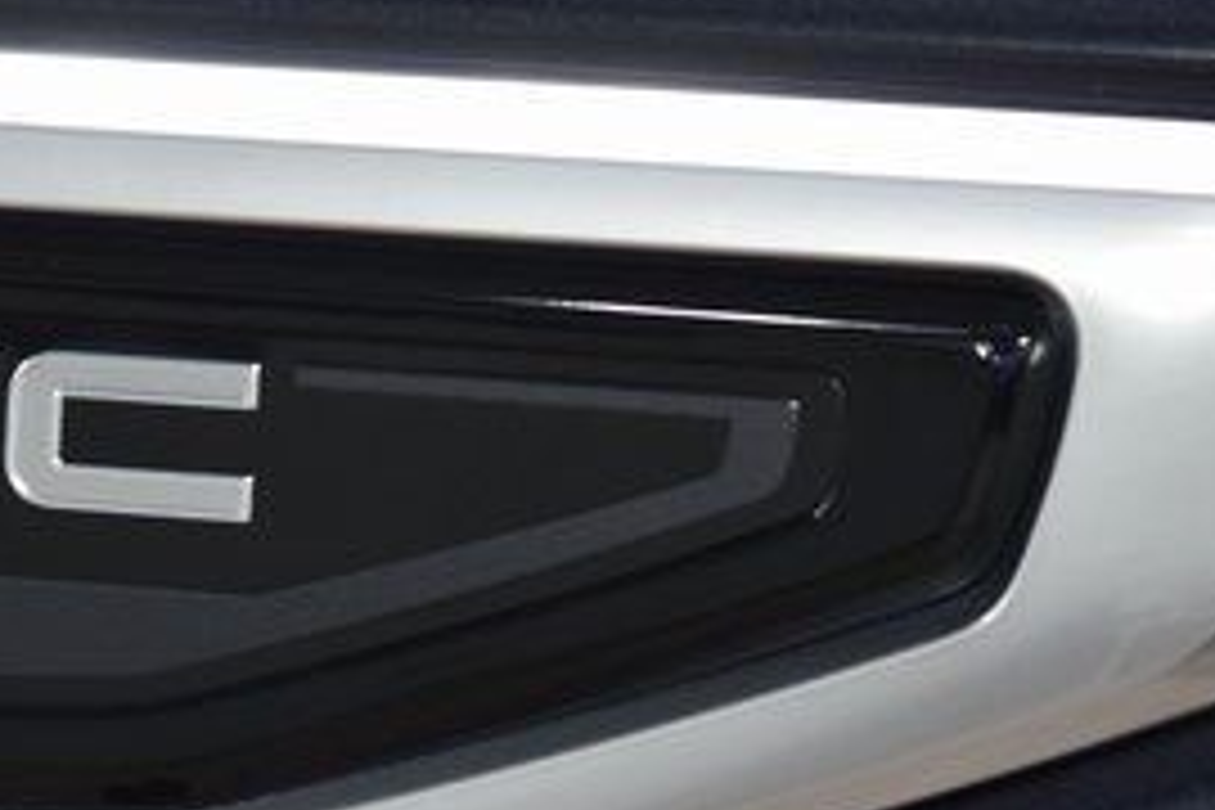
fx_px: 8403
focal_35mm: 249
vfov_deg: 5.5
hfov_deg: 8.2
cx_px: 166
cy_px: 421
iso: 1400
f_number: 7.1
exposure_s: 1/30
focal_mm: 70
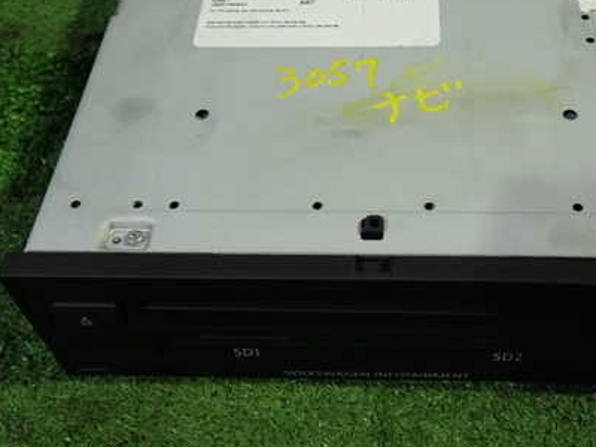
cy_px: 148
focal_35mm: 45
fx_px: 775
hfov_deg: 41.9
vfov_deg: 31.9
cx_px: 361
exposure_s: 1/30
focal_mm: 5.4
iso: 250
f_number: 2.3
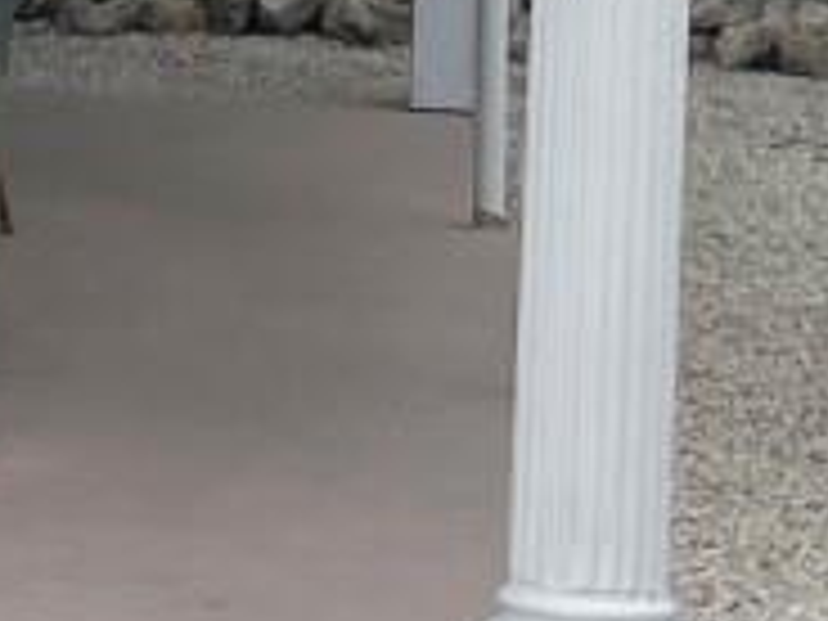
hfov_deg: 8.7
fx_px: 4880
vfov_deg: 7.2
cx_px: -1282
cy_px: -158
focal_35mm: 204
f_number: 1.6
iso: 32
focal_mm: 4.2
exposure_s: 1/530
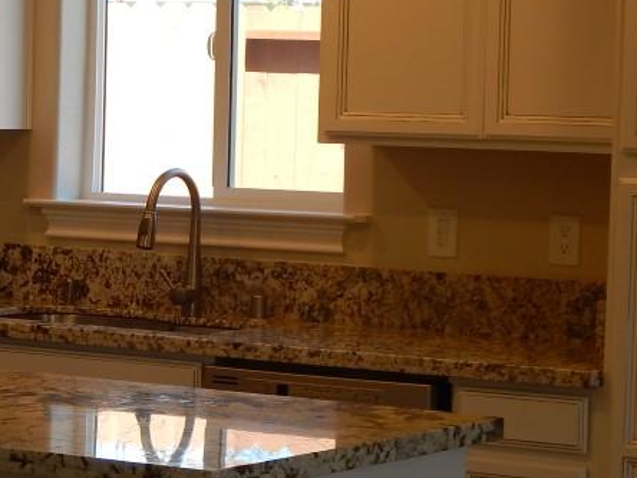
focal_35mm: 159
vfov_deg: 9.3
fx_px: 2926
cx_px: 67
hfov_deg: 12.3
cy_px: 256
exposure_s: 1/80
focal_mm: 12.3
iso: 125
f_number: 4.1
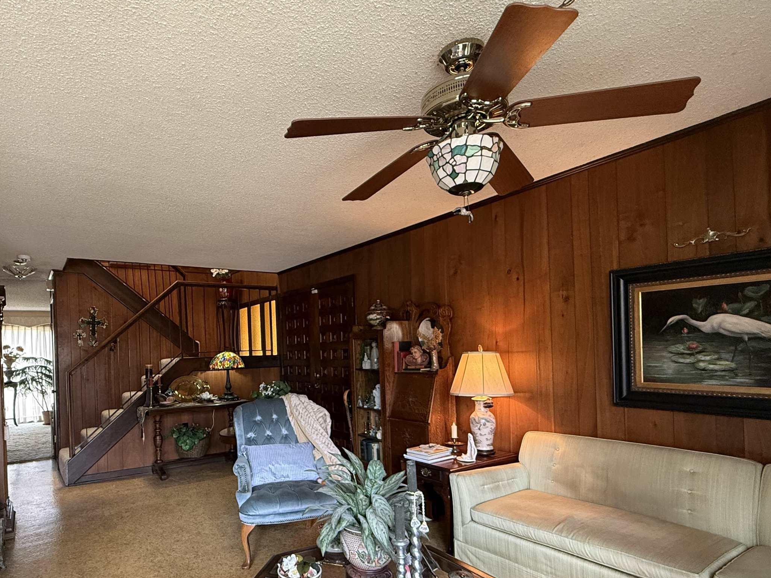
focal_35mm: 21
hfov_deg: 77.8
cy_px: 352
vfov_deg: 62.8
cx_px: 298
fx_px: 468
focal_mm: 2.22
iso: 400
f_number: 2.2
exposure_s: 1/60
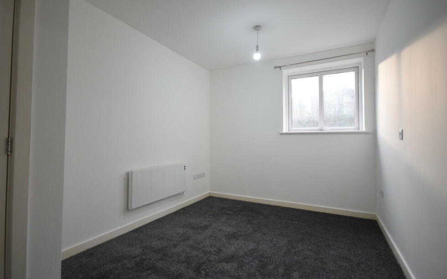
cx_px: 215
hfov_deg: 92.6
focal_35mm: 18
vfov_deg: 66.4
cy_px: 134
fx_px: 214
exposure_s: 1/250
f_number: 4.5
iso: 1250
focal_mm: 11
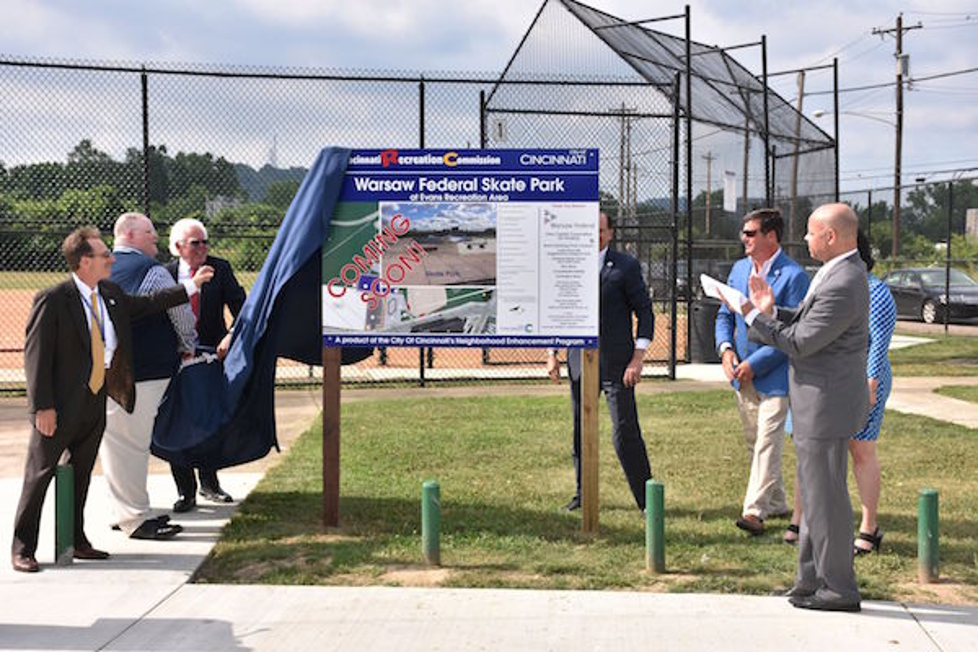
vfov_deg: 26.5
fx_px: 1385
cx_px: 489
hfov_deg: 38.9
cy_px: 326
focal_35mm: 51
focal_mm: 34
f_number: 8
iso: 250
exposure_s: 1/500
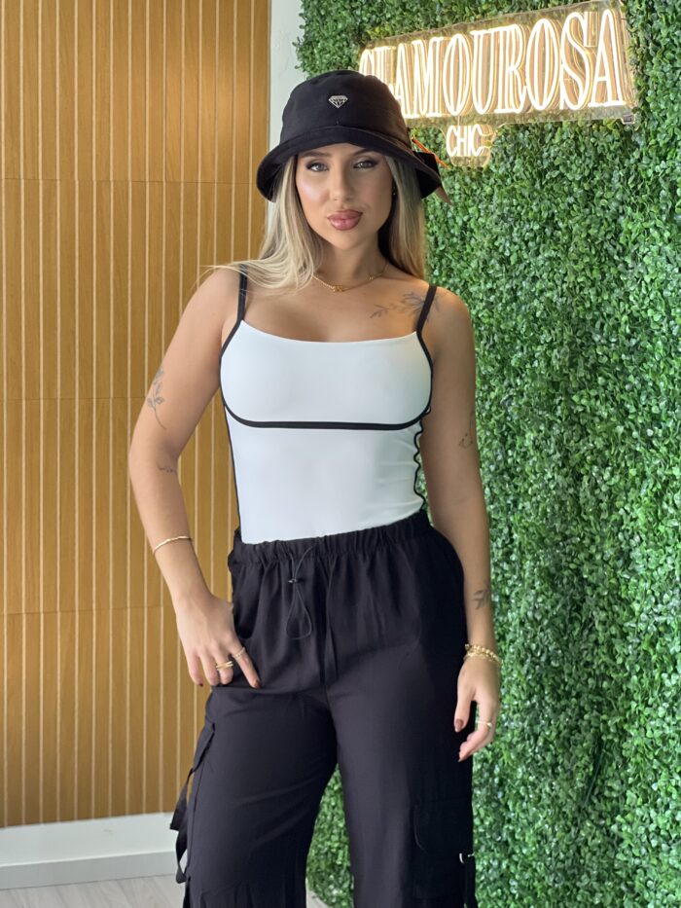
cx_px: 340
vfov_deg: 25.3
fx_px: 2019
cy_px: 454
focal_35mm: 77
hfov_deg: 19.1
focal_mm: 9
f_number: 2.8
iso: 200
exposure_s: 1/120
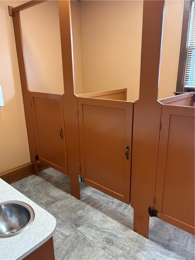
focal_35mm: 26
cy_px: 130
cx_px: 98
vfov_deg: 67.3
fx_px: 195
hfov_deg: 53.1
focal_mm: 5.96
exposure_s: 1/60
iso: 80
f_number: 1.6
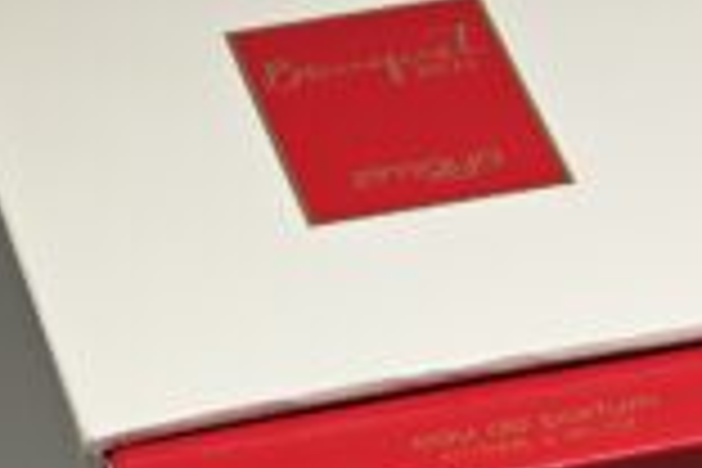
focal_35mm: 321
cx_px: 994
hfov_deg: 6.4
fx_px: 6259
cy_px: 423
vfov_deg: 4.3
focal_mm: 10.1
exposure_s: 1/100
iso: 64
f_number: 2
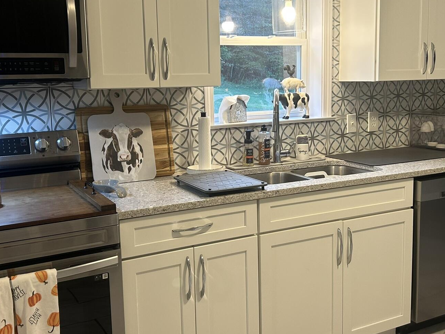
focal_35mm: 41
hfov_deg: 45.7
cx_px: 239
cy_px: 144
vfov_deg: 35.1
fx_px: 527
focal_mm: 5.7
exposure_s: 1/60
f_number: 1.5
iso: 100
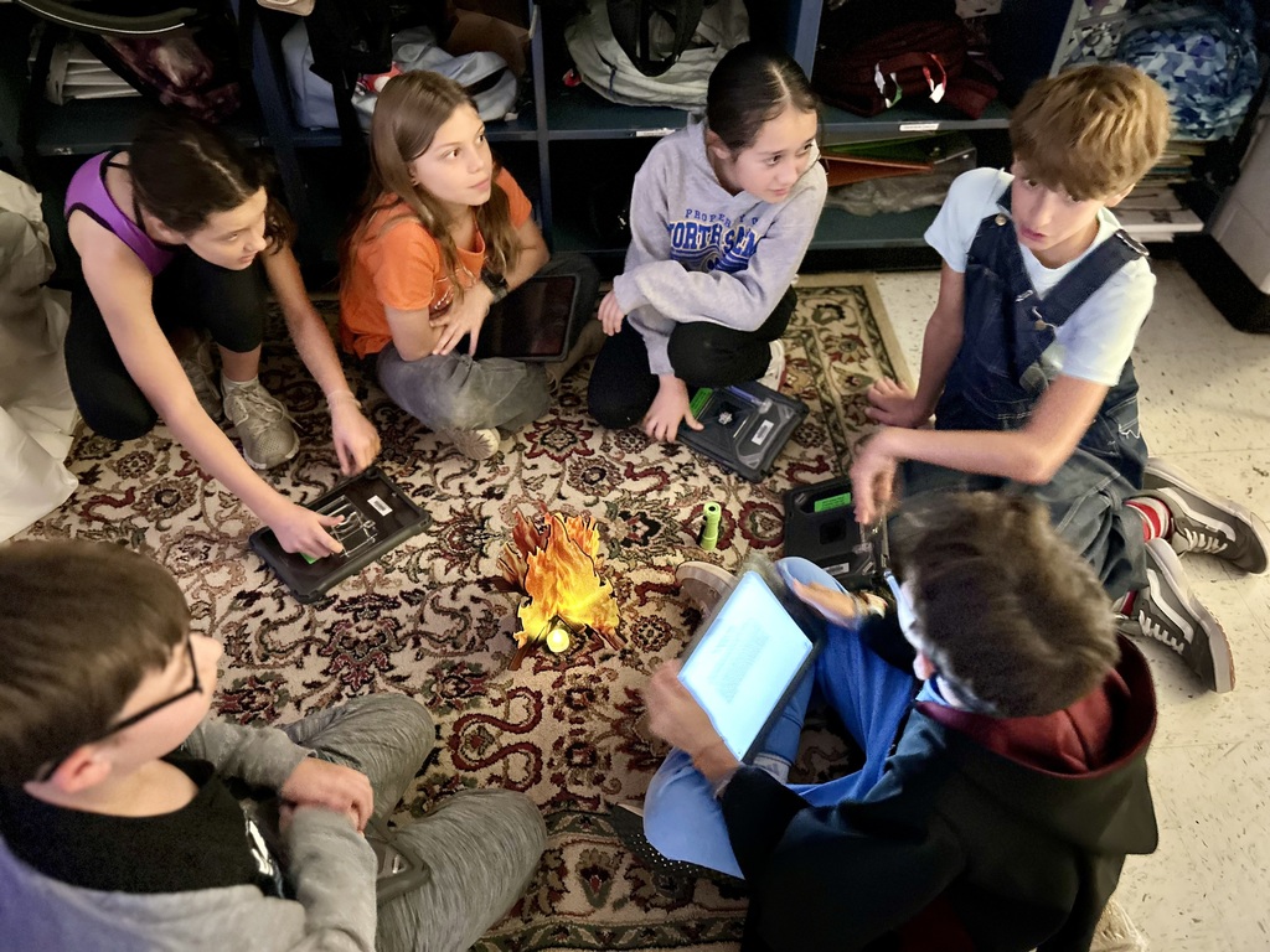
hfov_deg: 67.3
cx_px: 635
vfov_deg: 53.1
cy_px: 476
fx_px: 954
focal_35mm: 26
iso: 1250
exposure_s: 1/15
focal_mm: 5.7
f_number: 1.5
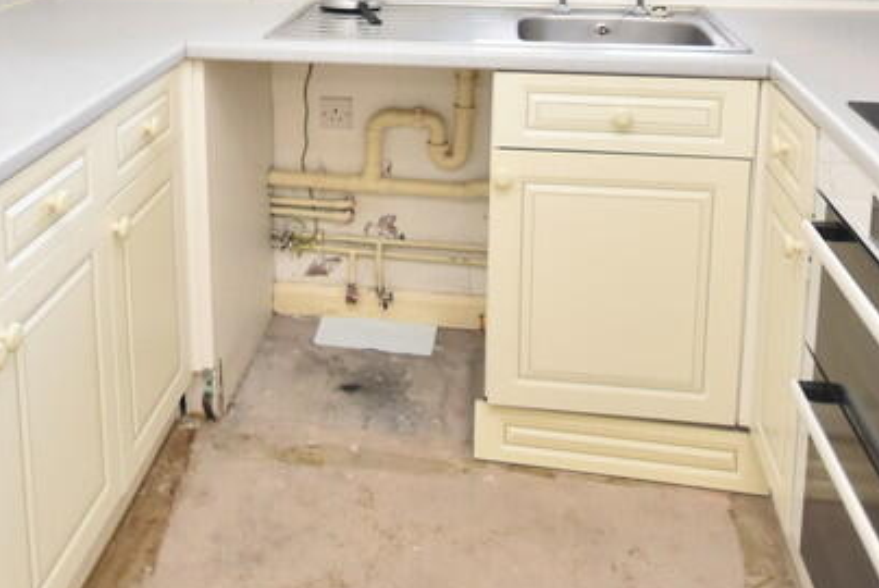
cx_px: 326
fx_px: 928
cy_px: -1
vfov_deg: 32.3
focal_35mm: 38
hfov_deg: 50.1
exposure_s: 1/125
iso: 1000
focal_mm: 10
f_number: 4
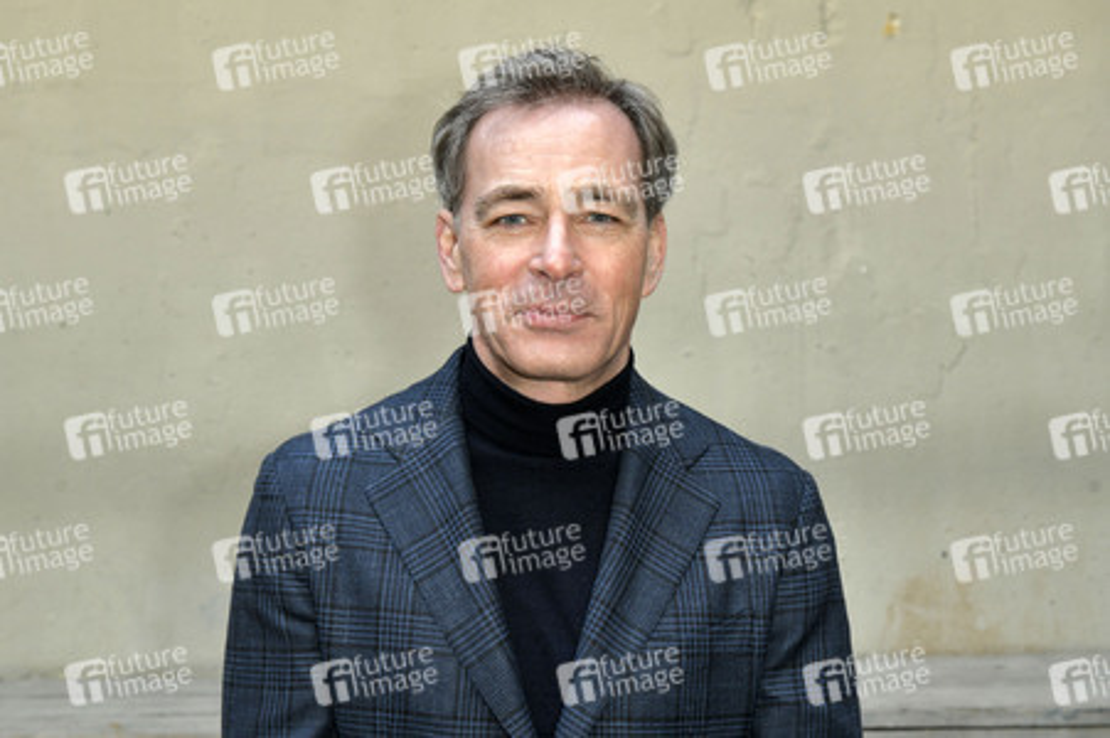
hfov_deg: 39.6
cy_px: 369
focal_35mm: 50
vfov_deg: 27.0
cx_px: 555
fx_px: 1540
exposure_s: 1/200
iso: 2000
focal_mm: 50
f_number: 7.1
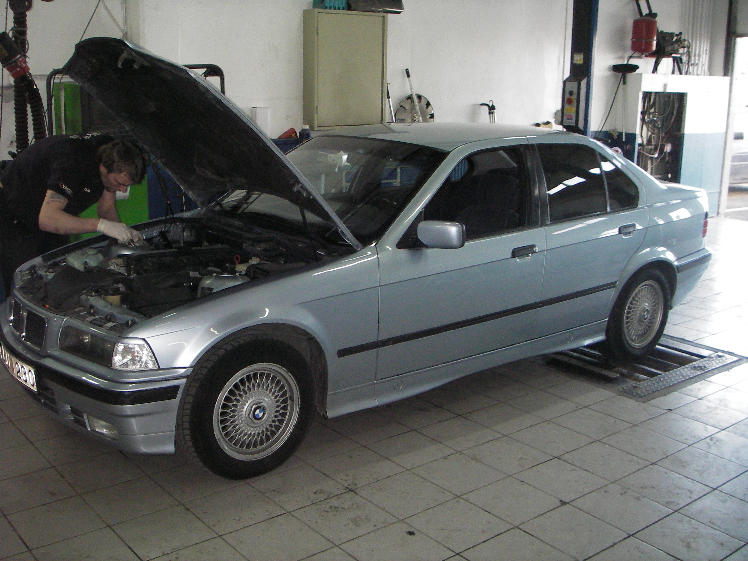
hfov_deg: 49.0
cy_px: 280
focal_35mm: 38
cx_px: 374
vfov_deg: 37.7
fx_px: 821
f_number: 3.3
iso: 160
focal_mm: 6.3
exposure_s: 1/30
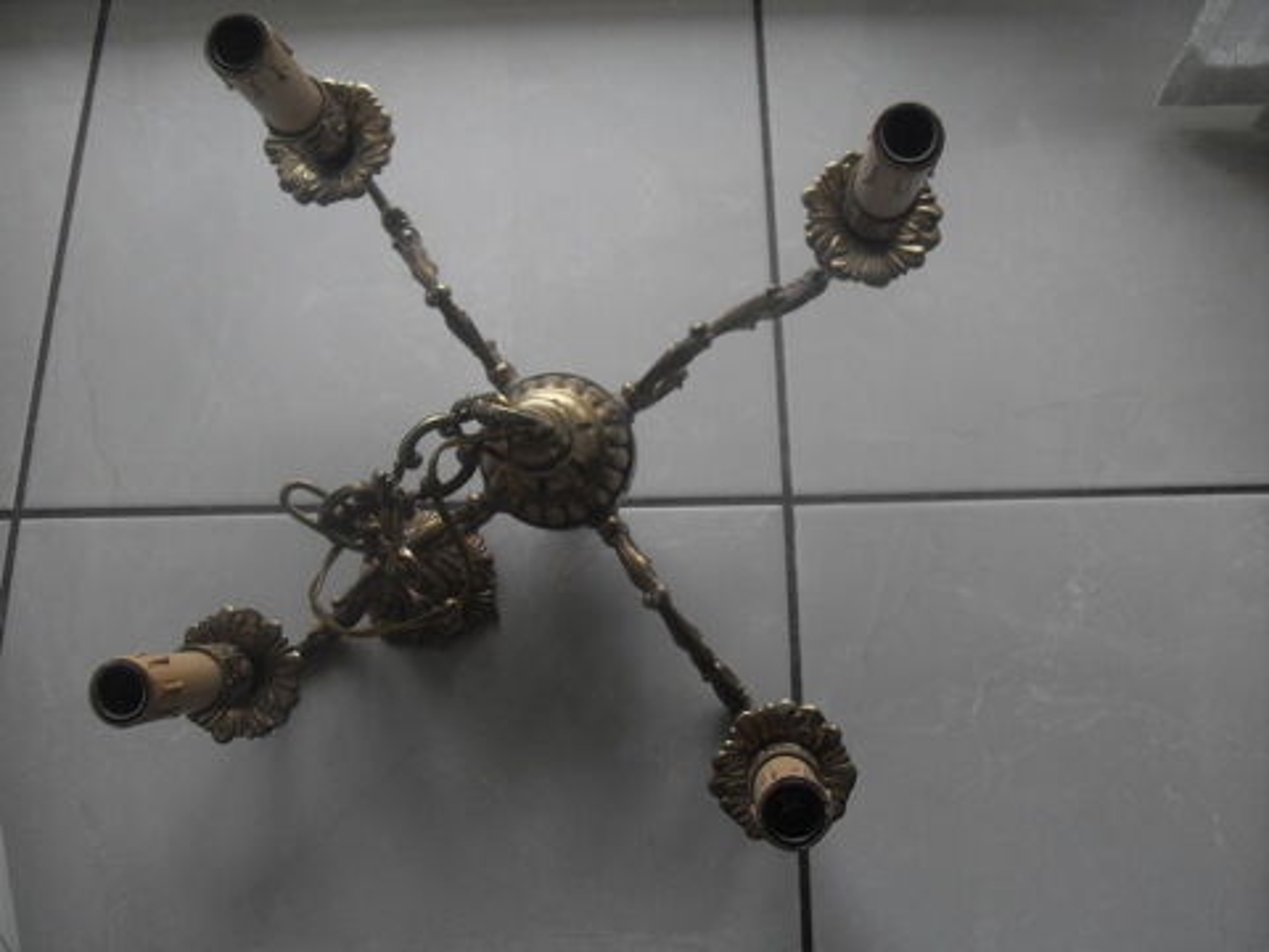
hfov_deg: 50.1
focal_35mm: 37
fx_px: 1356
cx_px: 634
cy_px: 476
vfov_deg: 38.7
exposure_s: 1/60
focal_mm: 6.3
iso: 100
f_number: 2.8
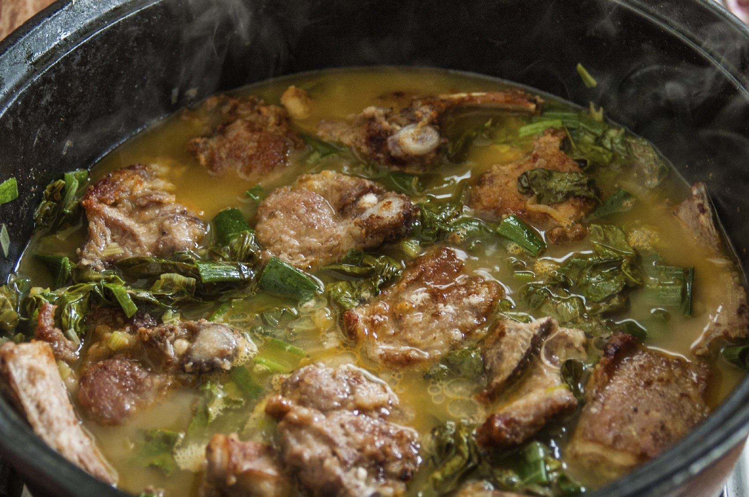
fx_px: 1558
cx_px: 374
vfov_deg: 18.1
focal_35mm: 75
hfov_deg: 27.0
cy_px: 248
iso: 560
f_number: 4.5
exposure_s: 1/60
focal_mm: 50
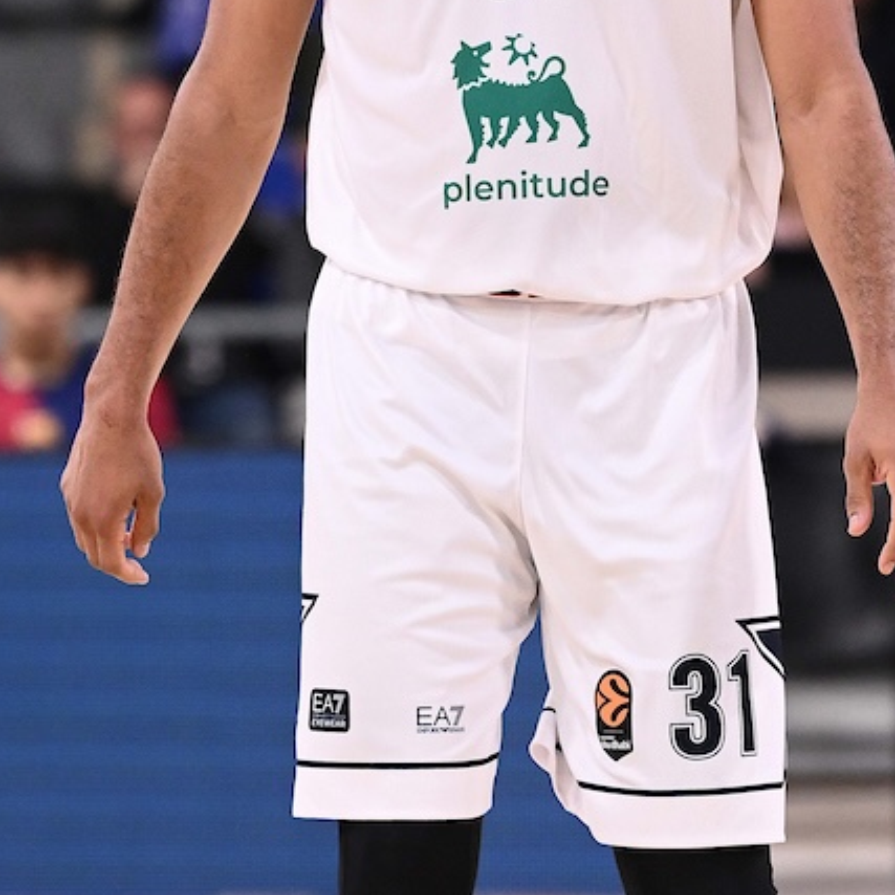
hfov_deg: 3.7
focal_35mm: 478
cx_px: 520
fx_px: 13982
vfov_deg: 3.7
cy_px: 105
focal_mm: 200
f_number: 3.5
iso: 2500
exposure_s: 1/1600
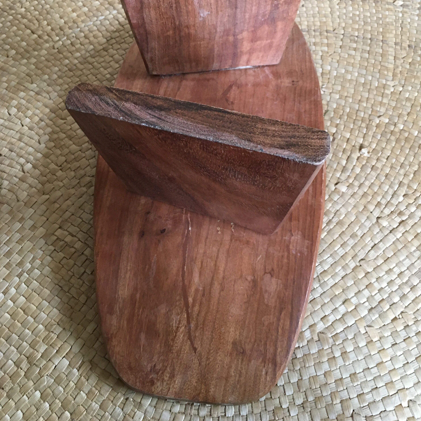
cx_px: 206
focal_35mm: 35
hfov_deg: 47.2
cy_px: 151
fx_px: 482
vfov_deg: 46.7
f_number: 2.2
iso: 200
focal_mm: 4.15
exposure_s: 1/20
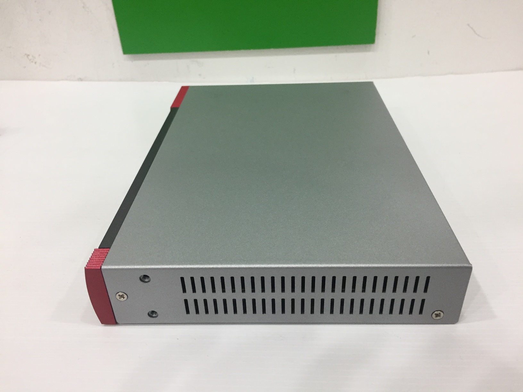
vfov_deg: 48.2
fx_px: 438
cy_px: 196
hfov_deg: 61.7
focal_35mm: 29
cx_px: 262
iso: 64
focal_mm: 4.15
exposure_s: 1/33
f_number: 2.2
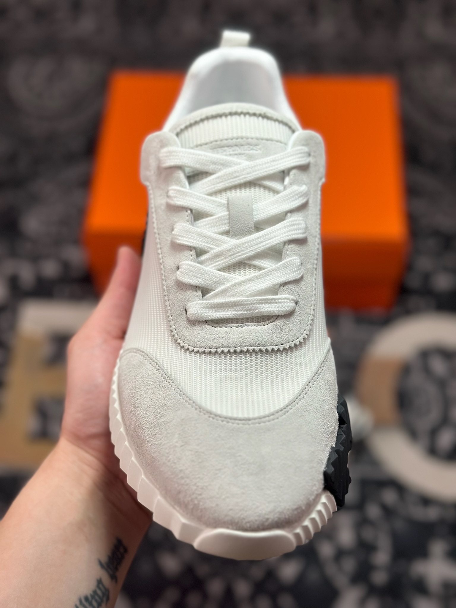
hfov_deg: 30.3
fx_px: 843
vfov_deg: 39.7
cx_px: 228
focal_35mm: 48
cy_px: 304
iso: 80
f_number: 1.78
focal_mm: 6.86
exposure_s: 1/1751
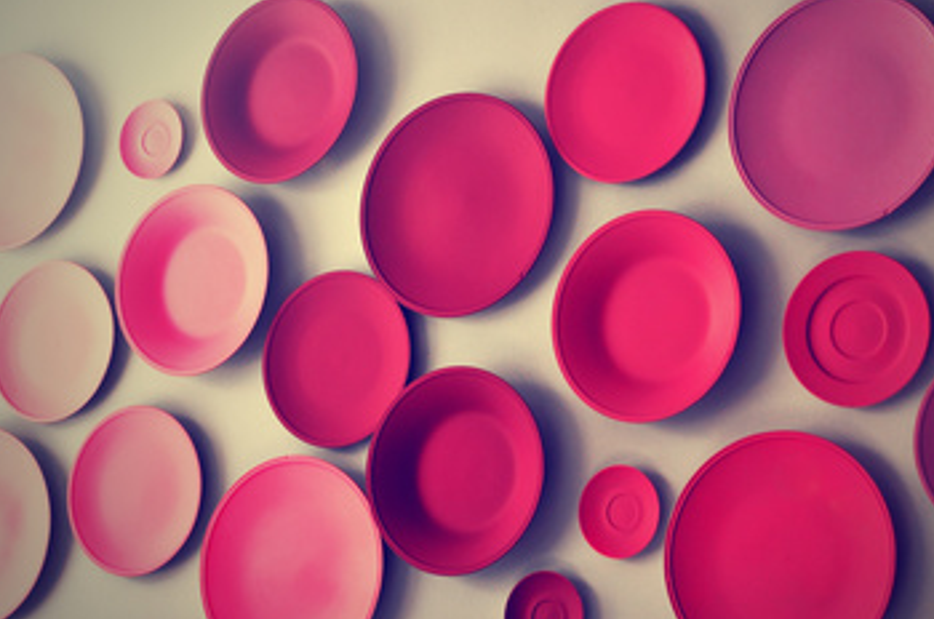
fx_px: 2357
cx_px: 524
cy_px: 296
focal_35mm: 91
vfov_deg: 15.0
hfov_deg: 22.4
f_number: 3.5
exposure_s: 1/200
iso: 200
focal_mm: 50
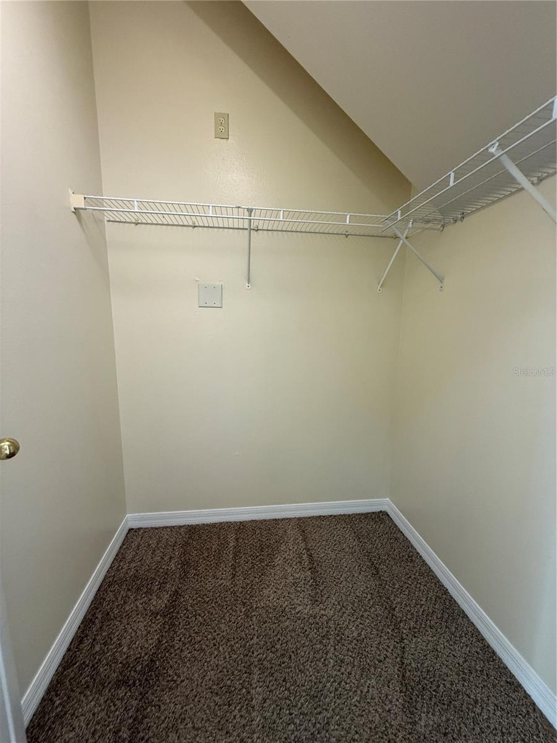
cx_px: 278
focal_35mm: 14
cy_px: 372
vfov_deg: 102.1
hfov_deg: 85.7
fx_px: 300
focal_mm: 2.22
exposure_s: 1/60
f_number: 2.2
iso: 250
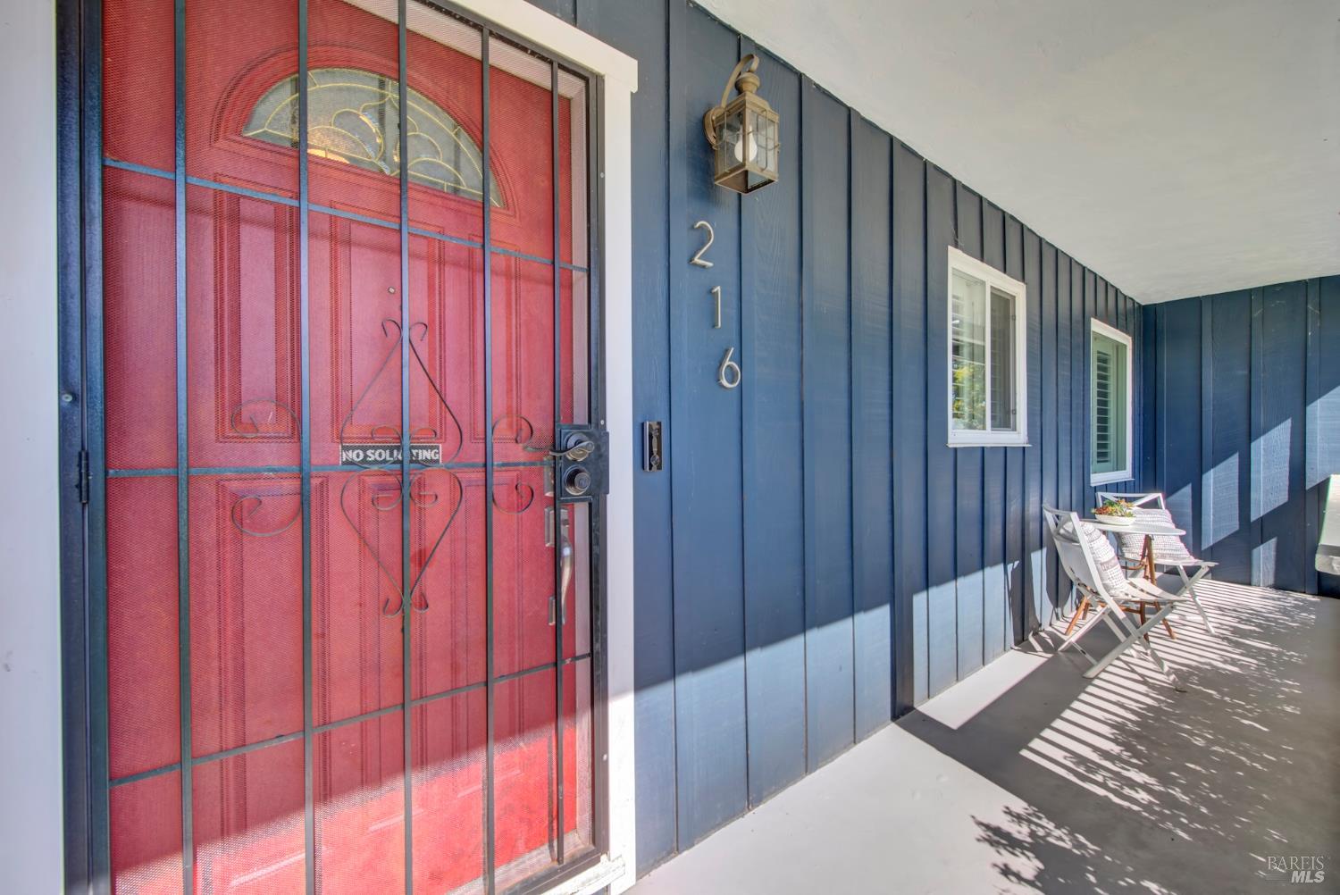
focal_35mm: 14
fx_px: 521
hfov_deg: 104.2
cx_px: 670
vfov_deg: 81.3
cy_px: 448
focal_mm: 14
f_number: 14
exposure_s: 1/25
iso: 100
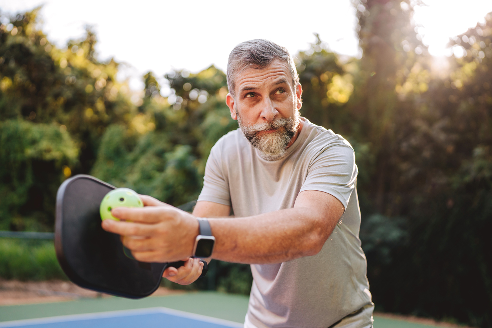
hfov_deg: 54.4
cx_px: 246
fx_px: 478
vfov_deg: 37.9
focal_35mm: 35
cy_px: 164
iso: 400
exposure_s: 1/1600
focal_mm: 35
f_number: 1.6
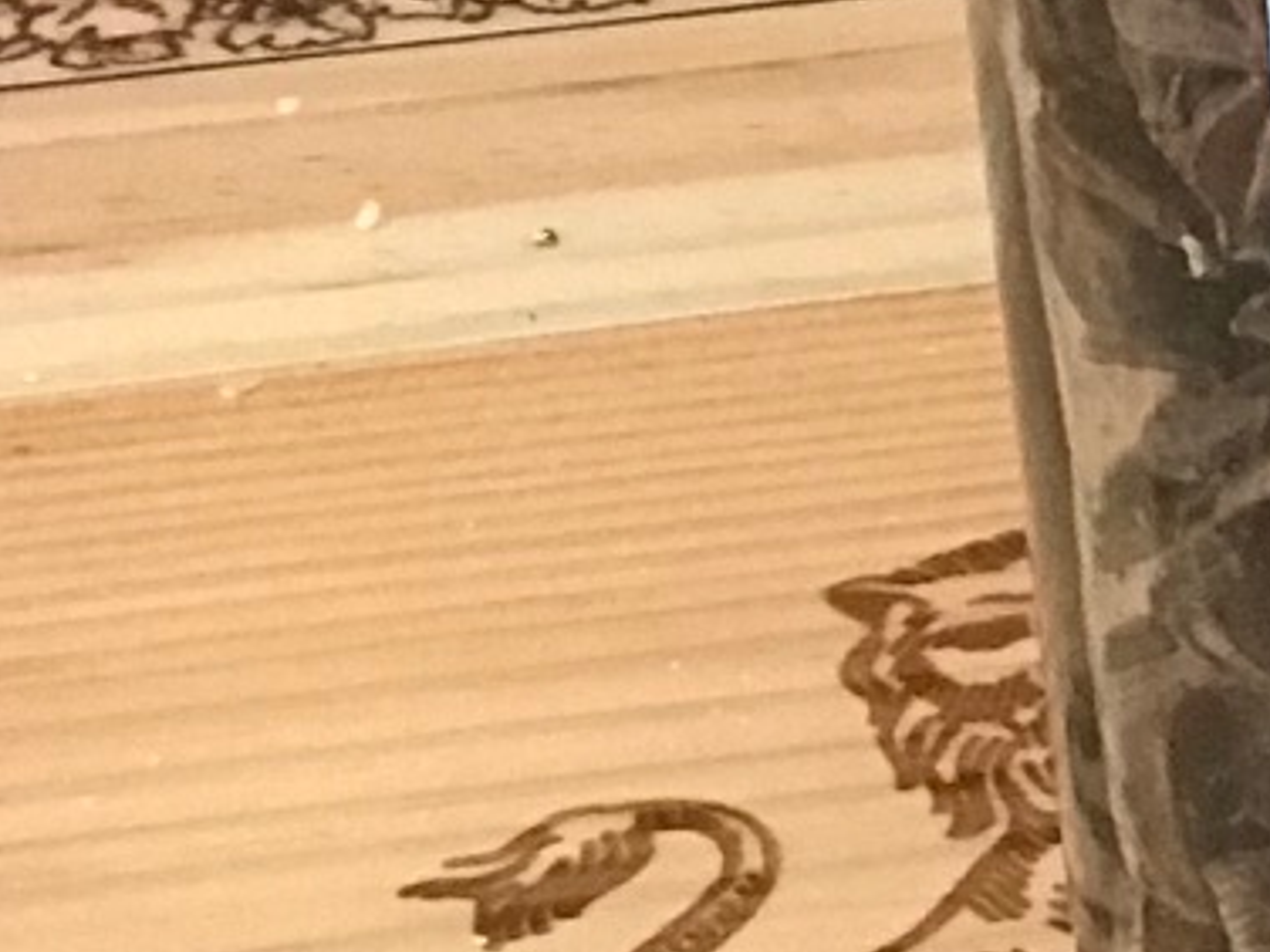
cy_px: 24
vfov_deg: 4.9
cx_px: 3347
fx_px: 11227
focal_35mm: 306
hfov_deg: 6.1
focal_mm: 6.6
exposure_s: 1/50
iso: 320
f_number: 2.8
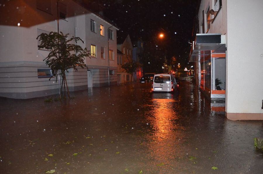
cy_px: 87
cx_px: 132
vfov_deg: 47.7
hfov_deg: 67.5
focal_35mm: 27
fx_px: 197
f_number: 3.5
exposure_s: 1/60
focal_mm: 18
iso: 3200
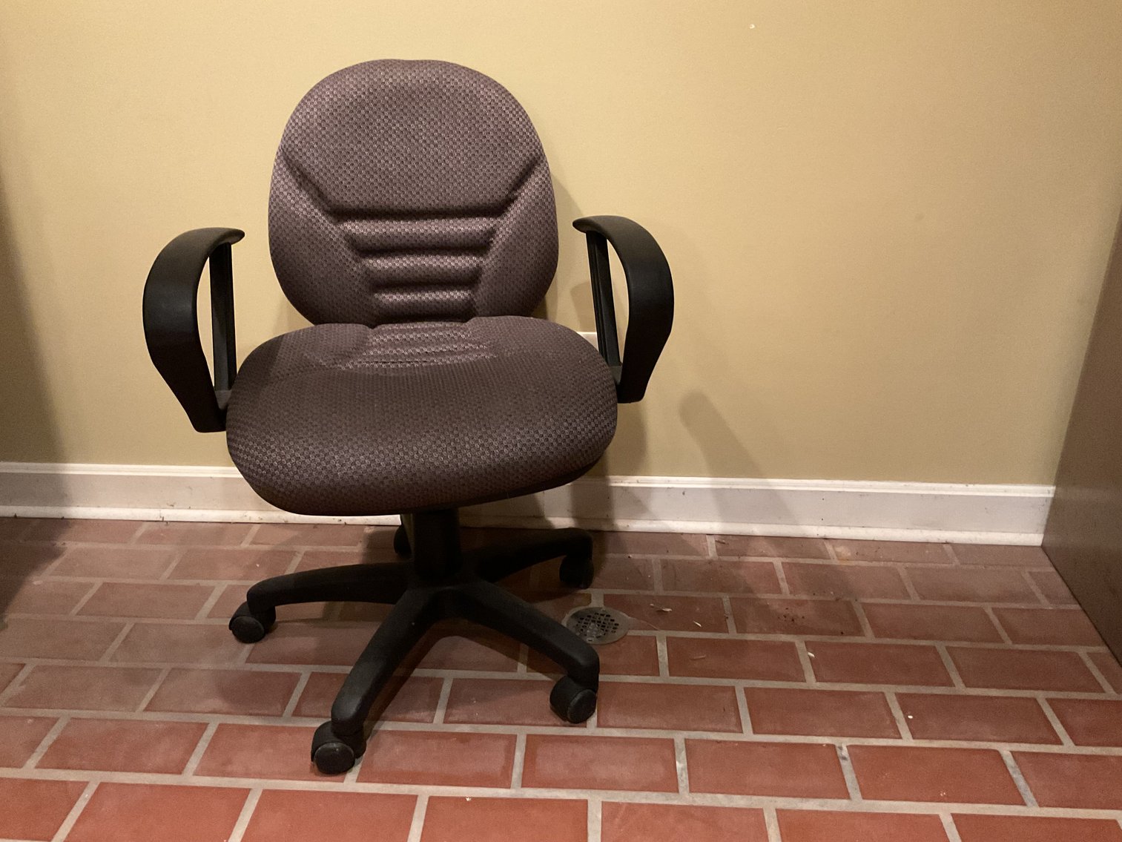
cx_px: 561
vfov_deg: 48.2
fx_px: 940
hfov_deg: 61.7
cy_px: 421
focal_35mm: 29
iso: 500
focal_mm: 3
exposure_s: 1/30
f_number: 1.8
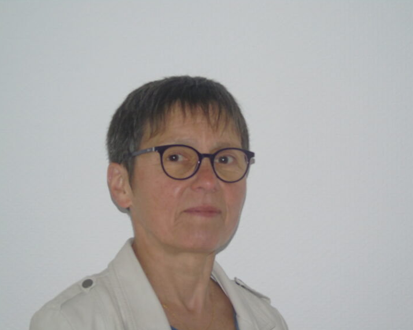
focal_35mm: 170
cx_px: 220
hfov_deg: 11.4
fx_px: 2078
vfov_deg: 9.1
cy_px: 165
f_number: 4.9
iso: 250
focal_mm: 29
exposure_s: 1/60
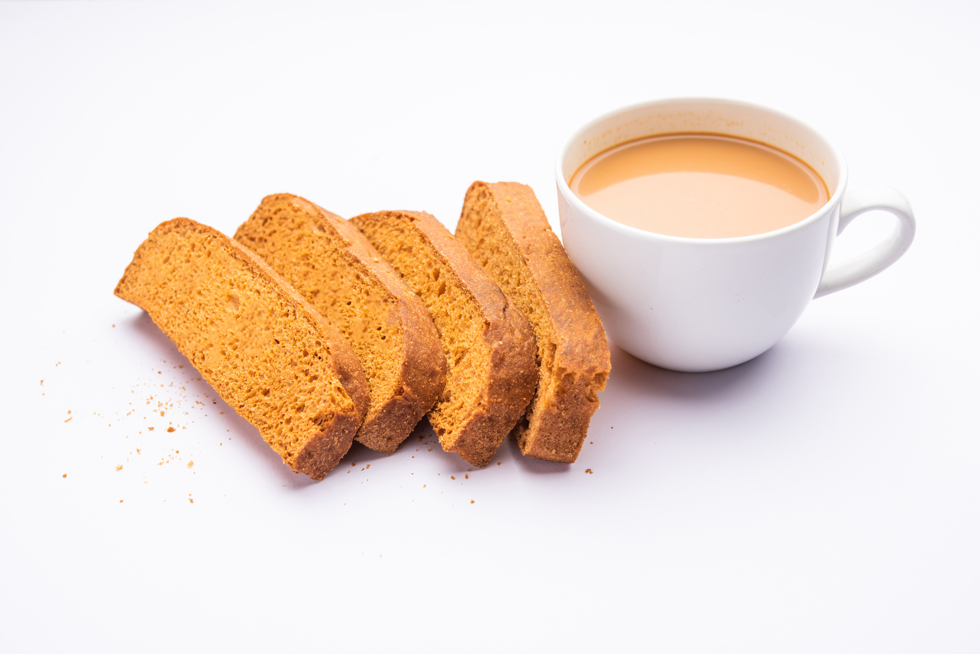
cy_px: 327
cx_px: 490
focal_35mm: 60
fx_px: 1634
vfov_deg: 22.6
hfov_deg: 33.4
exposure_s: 1/125
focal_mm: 60
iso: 100
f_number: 7.1
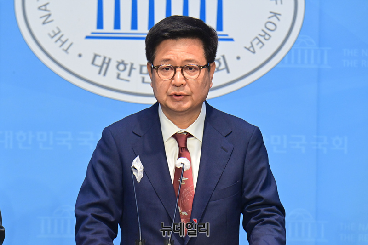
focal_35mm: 330
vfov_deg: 4.2
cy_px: 122
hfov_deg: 6.2
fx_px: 3372
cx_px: 184
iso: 6400
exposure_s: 1/250
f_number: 9
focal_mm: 330
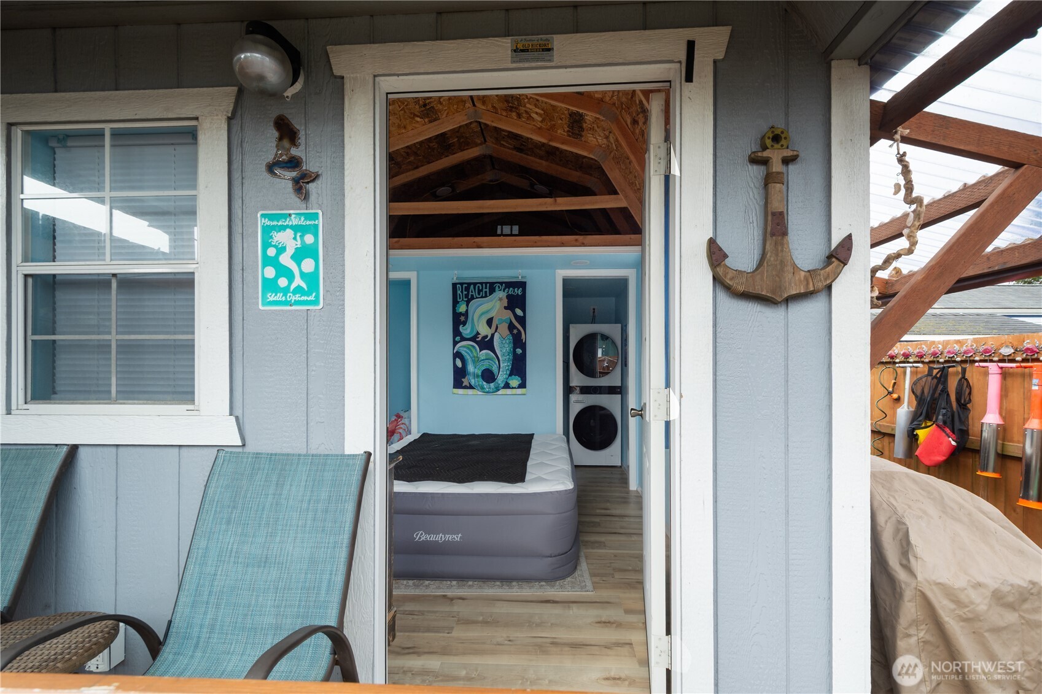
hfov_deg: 100.4
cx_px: 521
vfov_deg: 77.3
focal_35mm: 15
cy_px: 347
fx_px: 434
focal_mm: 10
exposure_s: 1/25
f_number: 8
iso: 200
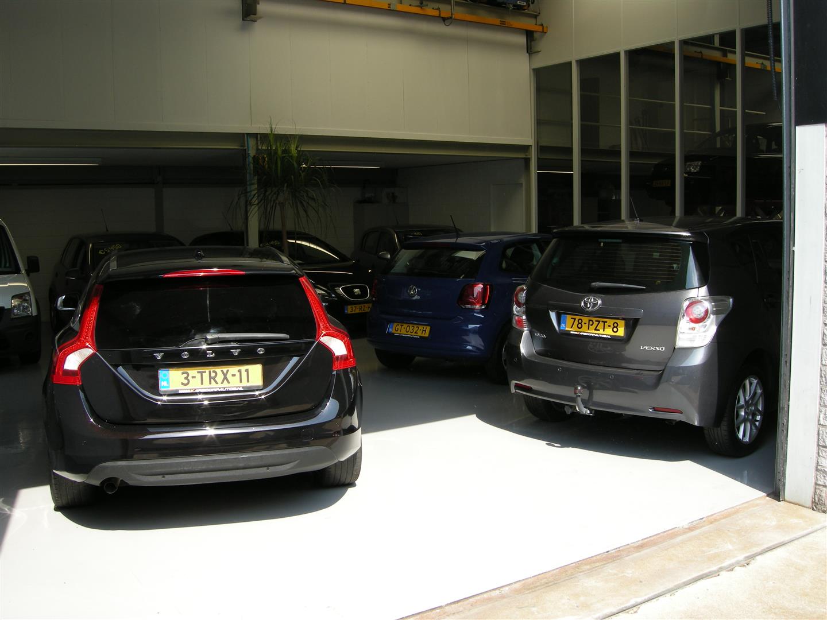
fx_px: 860
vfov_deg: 39.7
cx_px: 414
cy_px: 310
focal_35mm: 36
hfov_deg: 51.4
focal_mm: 7.5
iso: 64
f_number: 4.3
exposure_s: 1/137
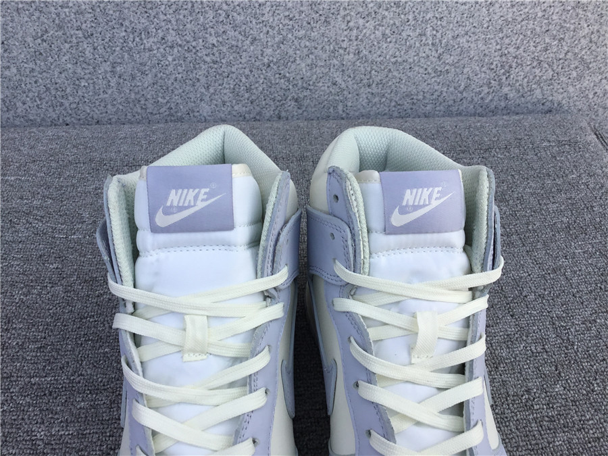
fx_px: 544
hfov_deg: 58.4
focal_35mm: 31
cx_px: 304
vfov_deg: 45.4
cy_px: 228
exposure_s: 1/754
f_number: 2.4
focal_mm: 3.3
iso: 25
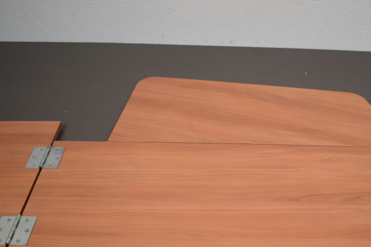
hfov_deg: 40.5
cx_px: 254
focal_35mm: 48
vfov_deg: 27.8
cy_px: 180
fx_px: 495
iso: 560
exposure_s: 1/250
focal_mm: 20
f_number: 3.5
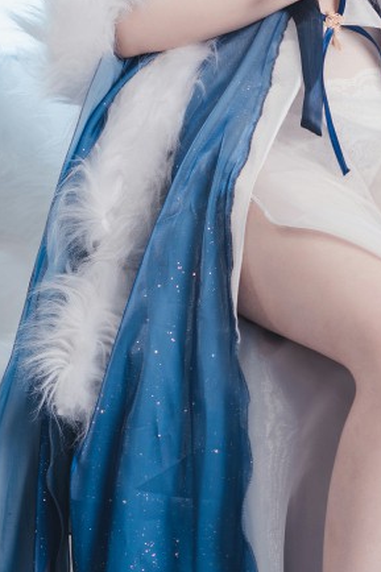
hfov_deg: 4.7
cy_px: 158
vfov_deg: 7.0
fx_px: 4671
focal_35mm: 294
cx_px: 318
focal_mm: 85
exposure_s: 1/160
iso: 100
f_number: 2.8
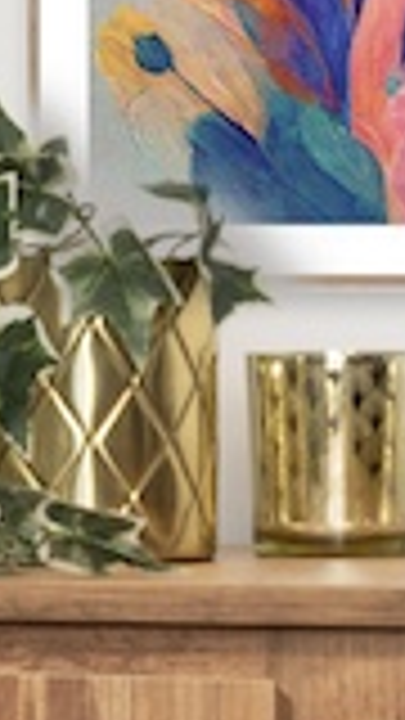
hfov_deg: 3.0
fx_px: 7560
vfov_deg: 5.4
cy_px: 632
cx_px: 1017
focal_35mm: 396
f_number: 11
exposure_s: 1/4
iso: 125
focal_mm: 59
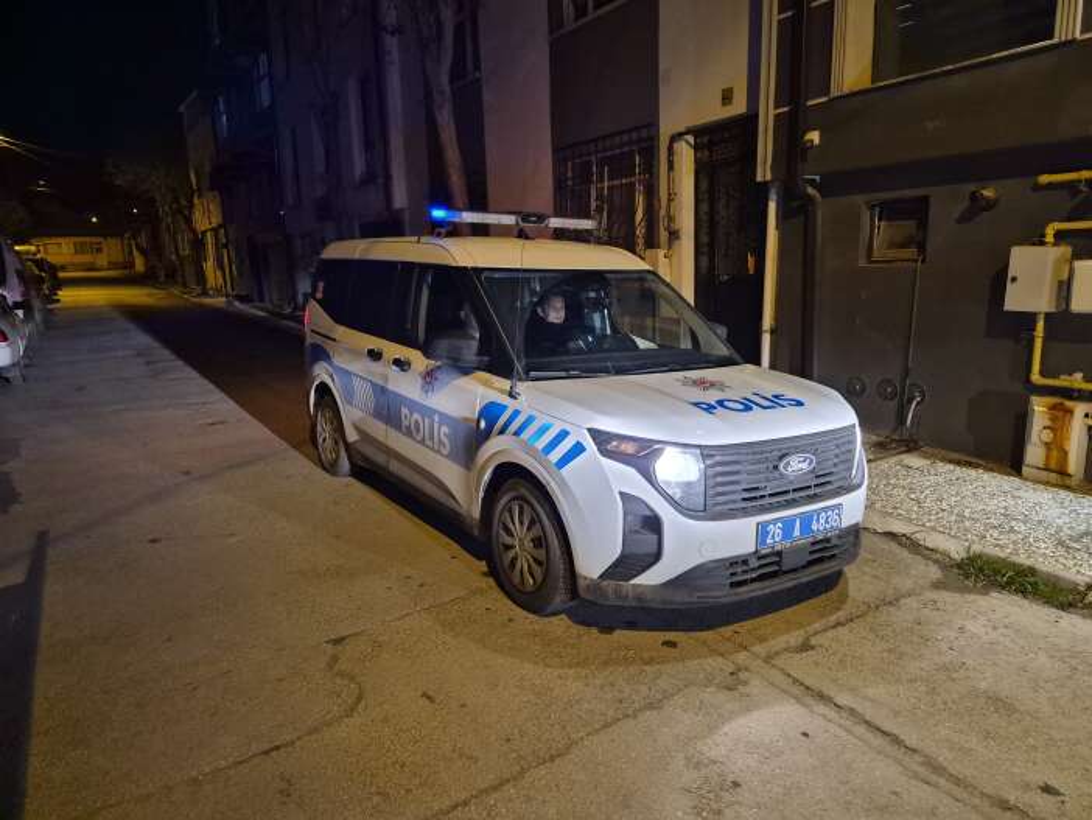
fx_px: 726
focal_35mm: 23
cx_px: 546
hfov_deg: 73.9
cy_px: 410
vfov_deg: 58.9
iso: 1000
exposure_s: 1/100
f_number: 1.8
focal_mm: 5.4
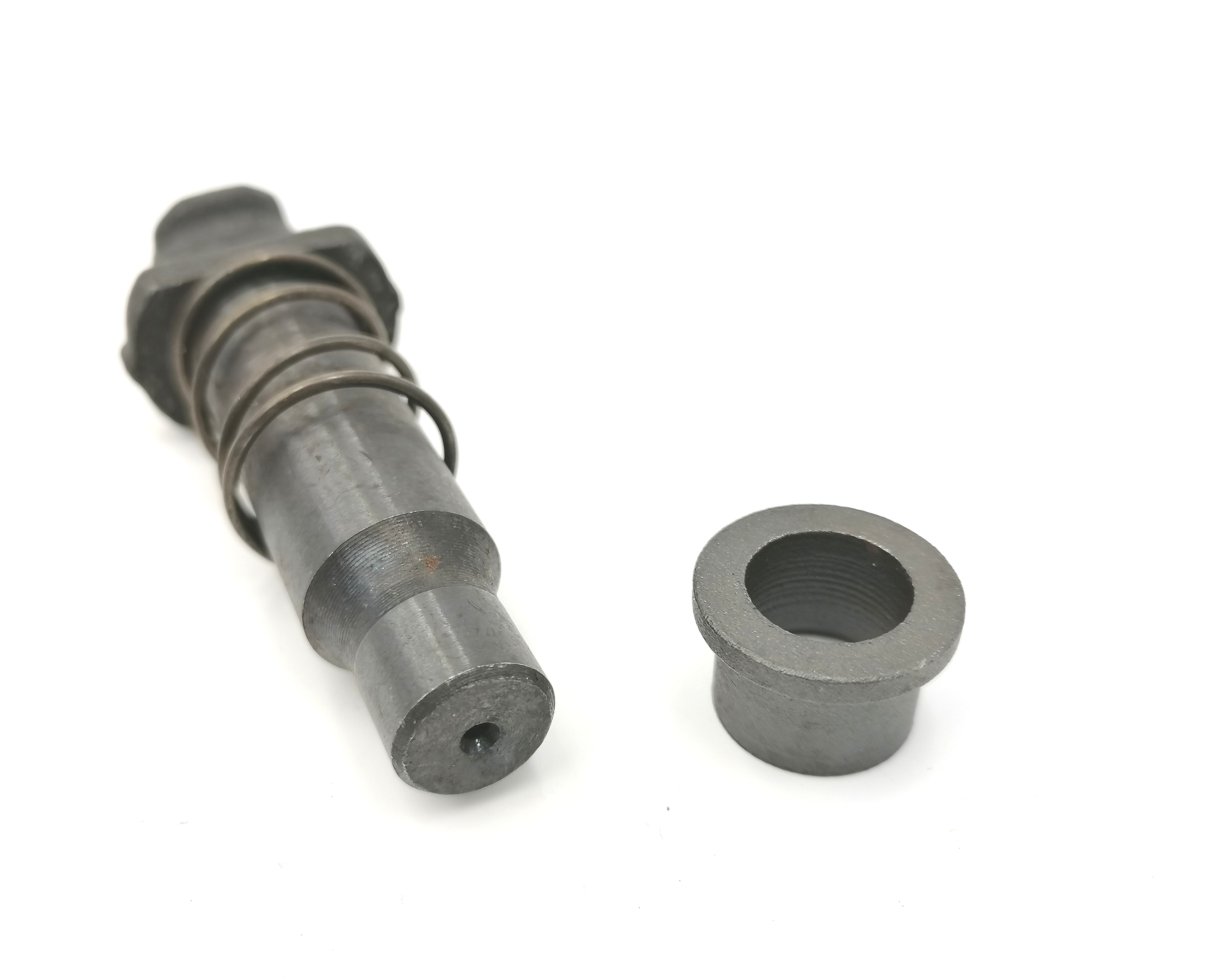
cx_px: 562
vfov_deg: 45.8
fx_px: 1160
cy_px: 481
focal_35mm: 32
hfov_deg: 55.6
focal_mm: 5.3
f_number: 1.8
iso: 64
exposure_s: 1/100
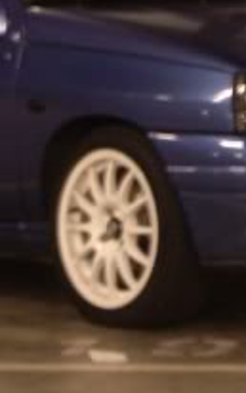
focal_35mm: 204
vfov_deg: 10.3
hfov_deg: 6.4
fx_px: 2185
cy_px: 99
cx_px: 122
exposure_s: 1/4
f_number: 3.5
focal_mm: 10.2
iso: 200
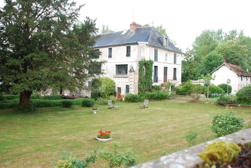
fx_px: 209
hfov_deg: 61.9
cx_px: 126
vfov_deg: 43.6
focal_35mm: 30
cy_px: 84
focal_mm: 20
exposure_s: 1/100
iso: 1250
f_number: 5
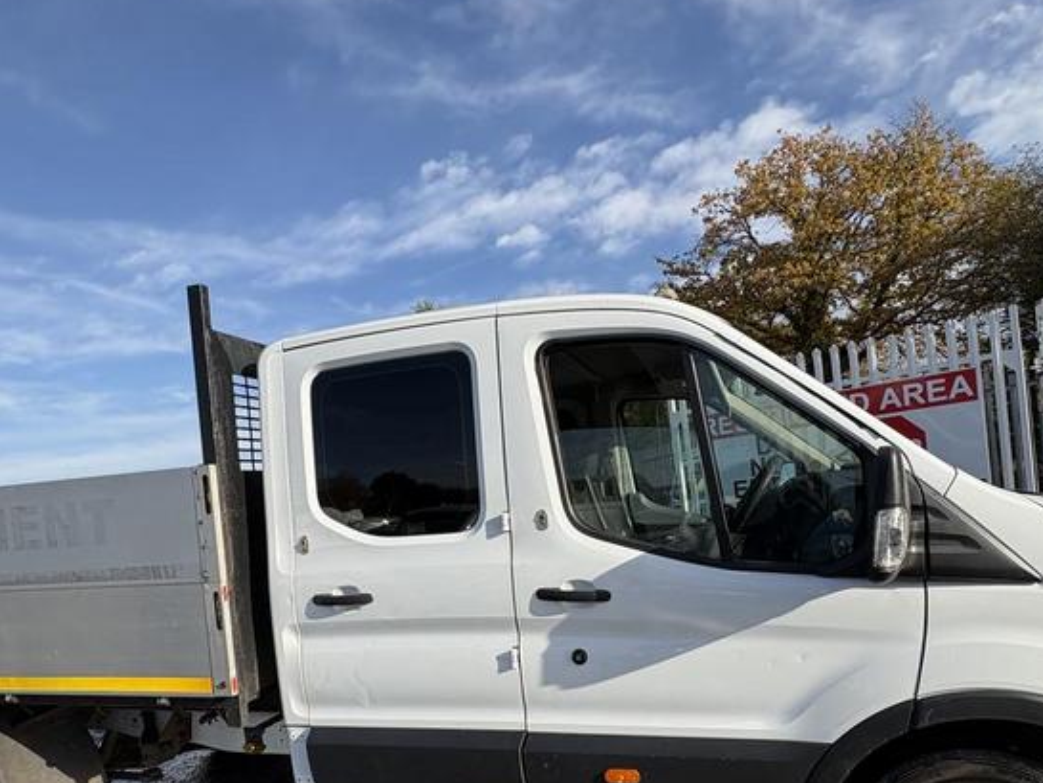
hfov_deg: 73.9
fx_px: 693
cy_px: 525
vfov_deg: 57.5
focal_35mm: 23
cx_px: 517
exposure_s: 1/2083
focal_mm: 2.22
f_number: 2.2
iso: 40
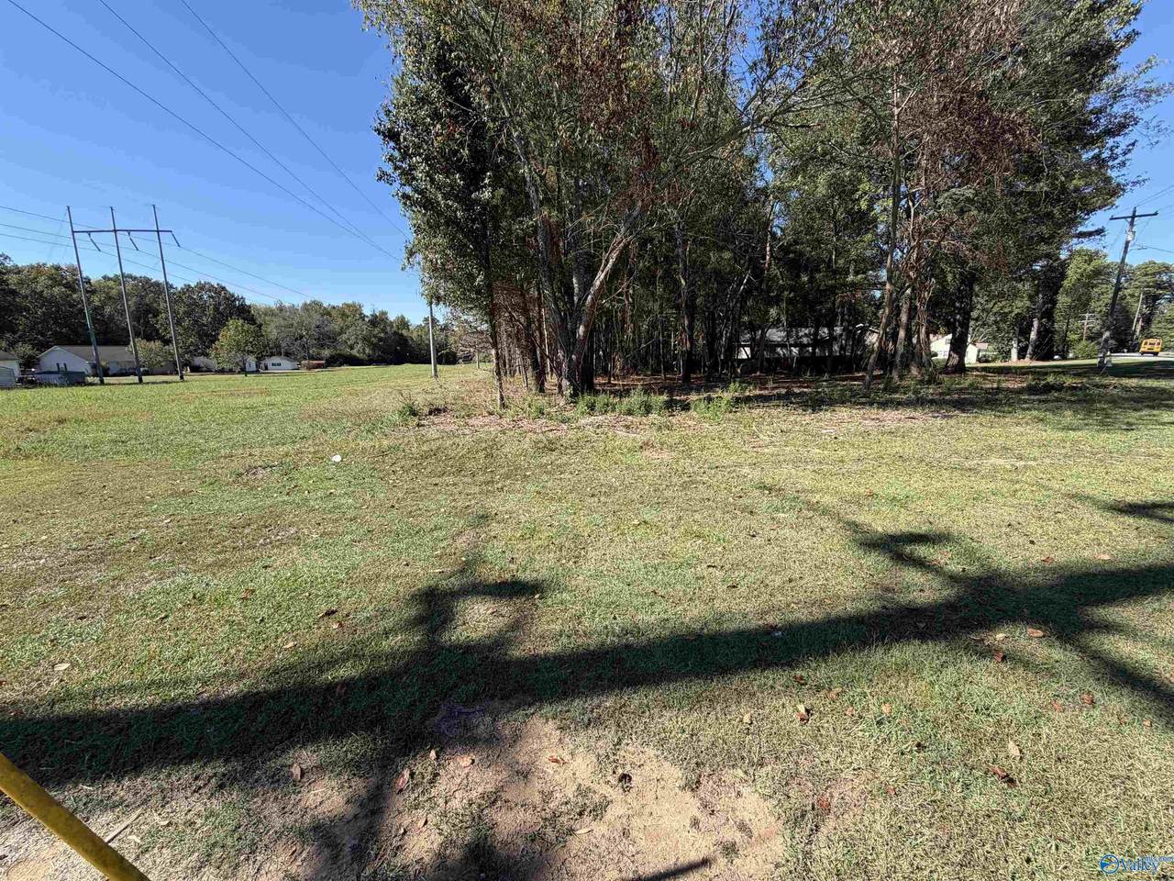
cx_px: 587
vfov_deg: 85.7
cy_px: 440
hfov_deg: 102.1
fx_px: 475
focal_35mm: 14
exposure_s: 1/672
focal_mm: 2.22
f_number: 2.2
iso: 40
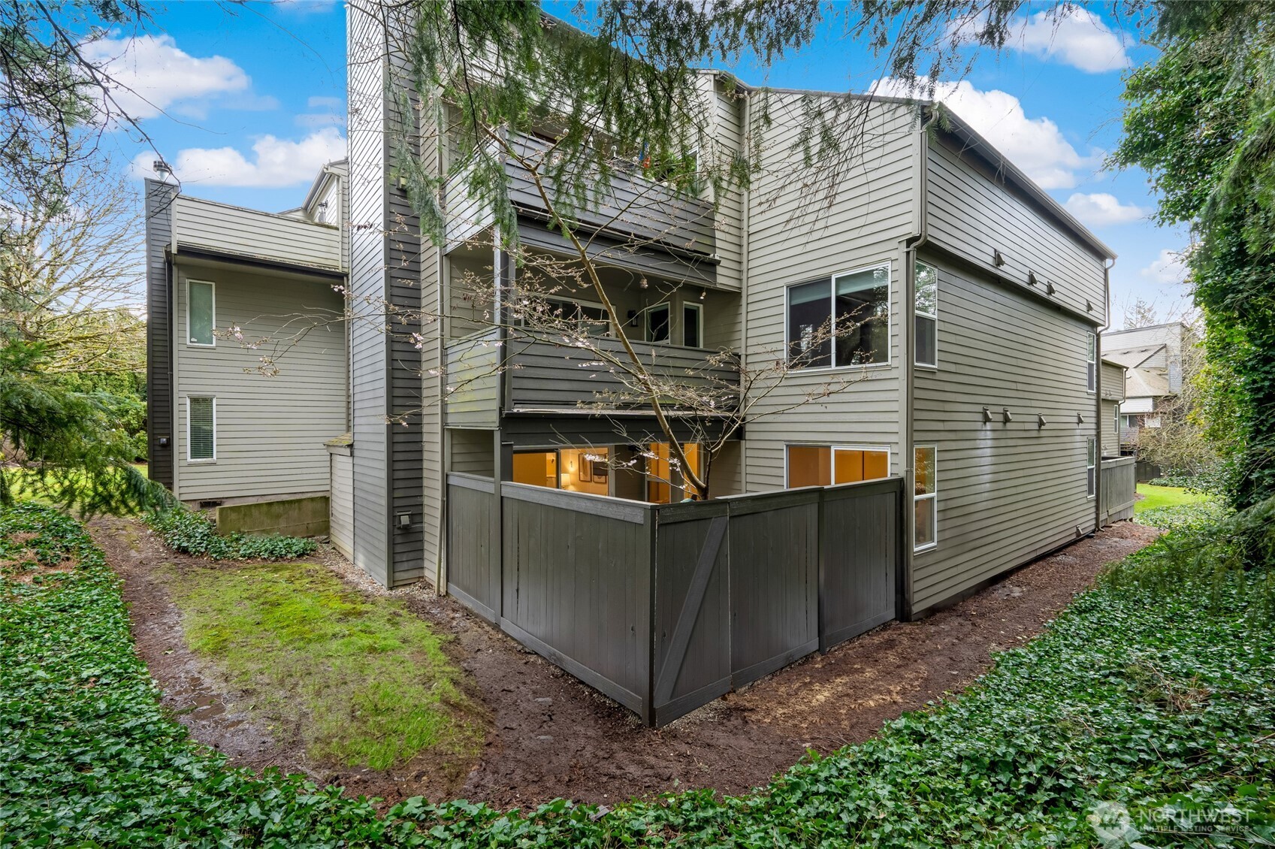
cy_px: 424
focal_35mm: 16
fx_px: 566
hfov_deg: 96.8
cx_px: 638
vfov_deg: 73.7
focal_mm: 16
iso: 250
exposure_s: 1/13
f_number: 9
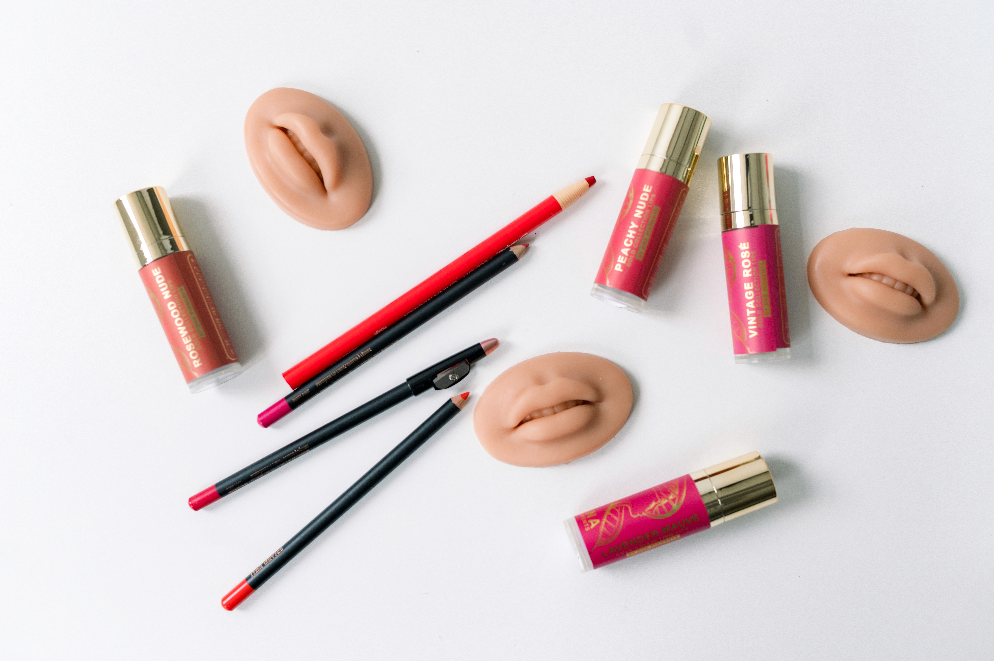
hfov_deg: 54.5
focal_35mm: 35
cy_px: 330
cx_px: 497
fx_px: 966
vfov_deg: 37.8
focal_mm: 35
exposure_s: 1/320
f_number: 3.5
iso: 500
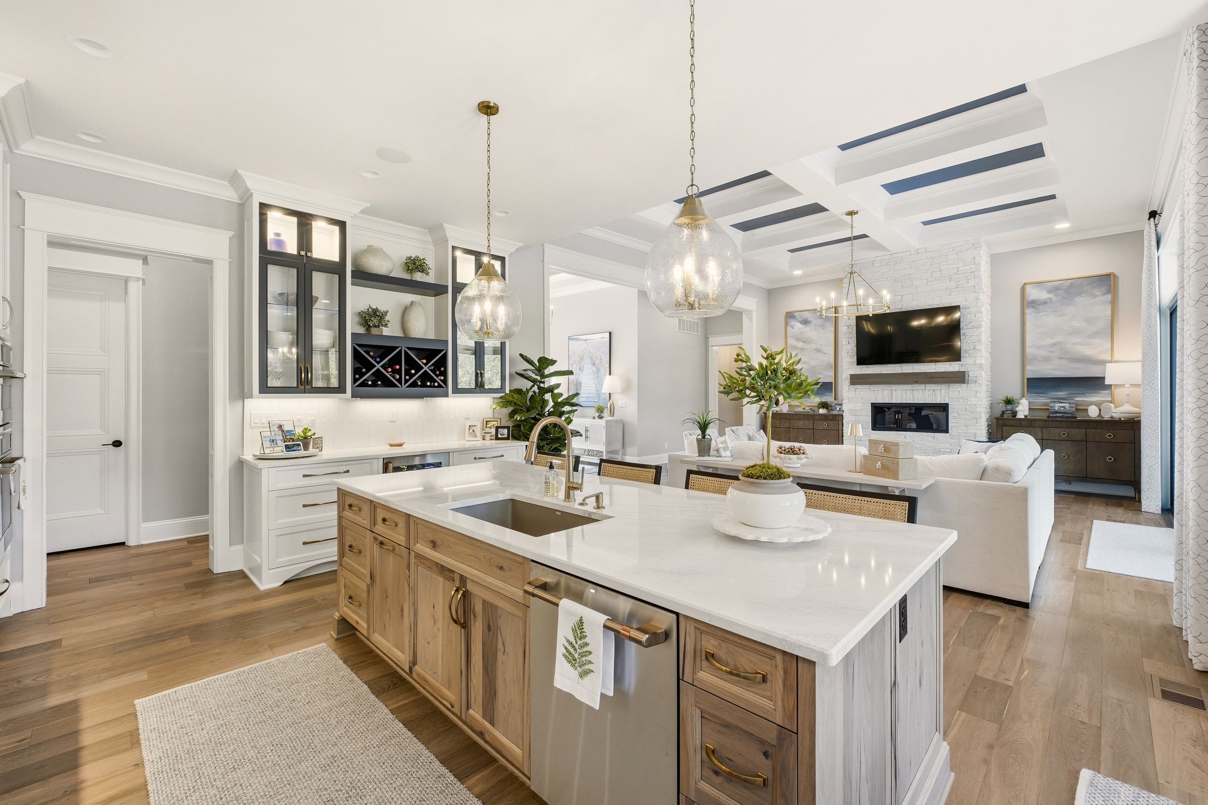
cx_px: 604
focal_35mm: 15
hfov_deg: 100.4
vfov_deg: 77.3
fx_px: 503
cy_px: 402
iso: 400
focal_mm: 10
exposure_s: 1/320
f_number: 9
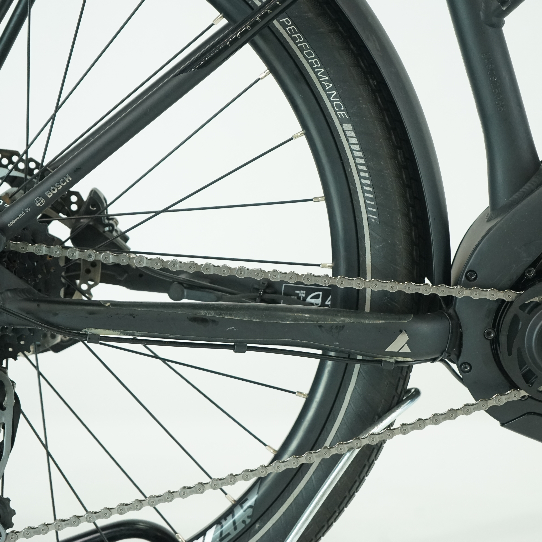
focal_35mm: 86
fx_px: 1523
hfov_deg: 20.2
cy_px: 272
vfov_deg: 20.2
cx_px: 312
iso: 2000
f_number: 5.6
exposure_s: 1/200
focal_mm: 67
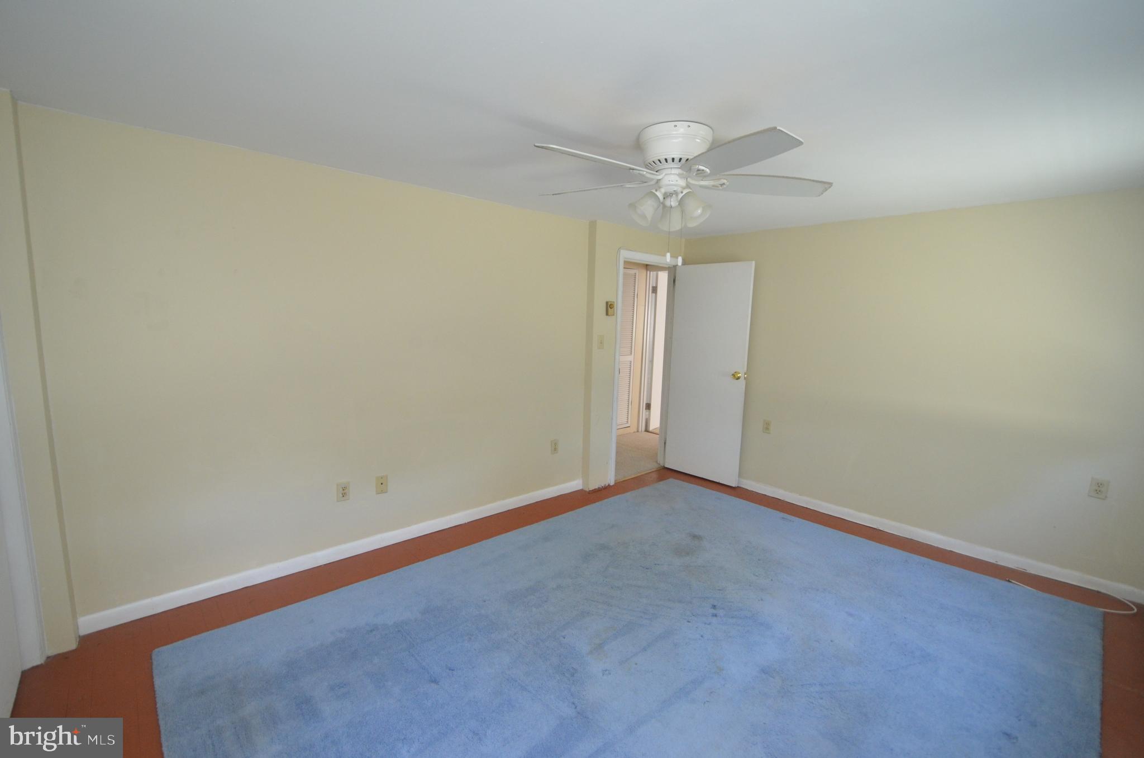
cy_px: 379
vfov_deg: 77.1
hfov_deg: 100.5
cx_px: 572
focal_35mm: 15
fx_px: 476
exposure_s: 1/60
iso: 1250
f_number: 4
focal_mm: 10
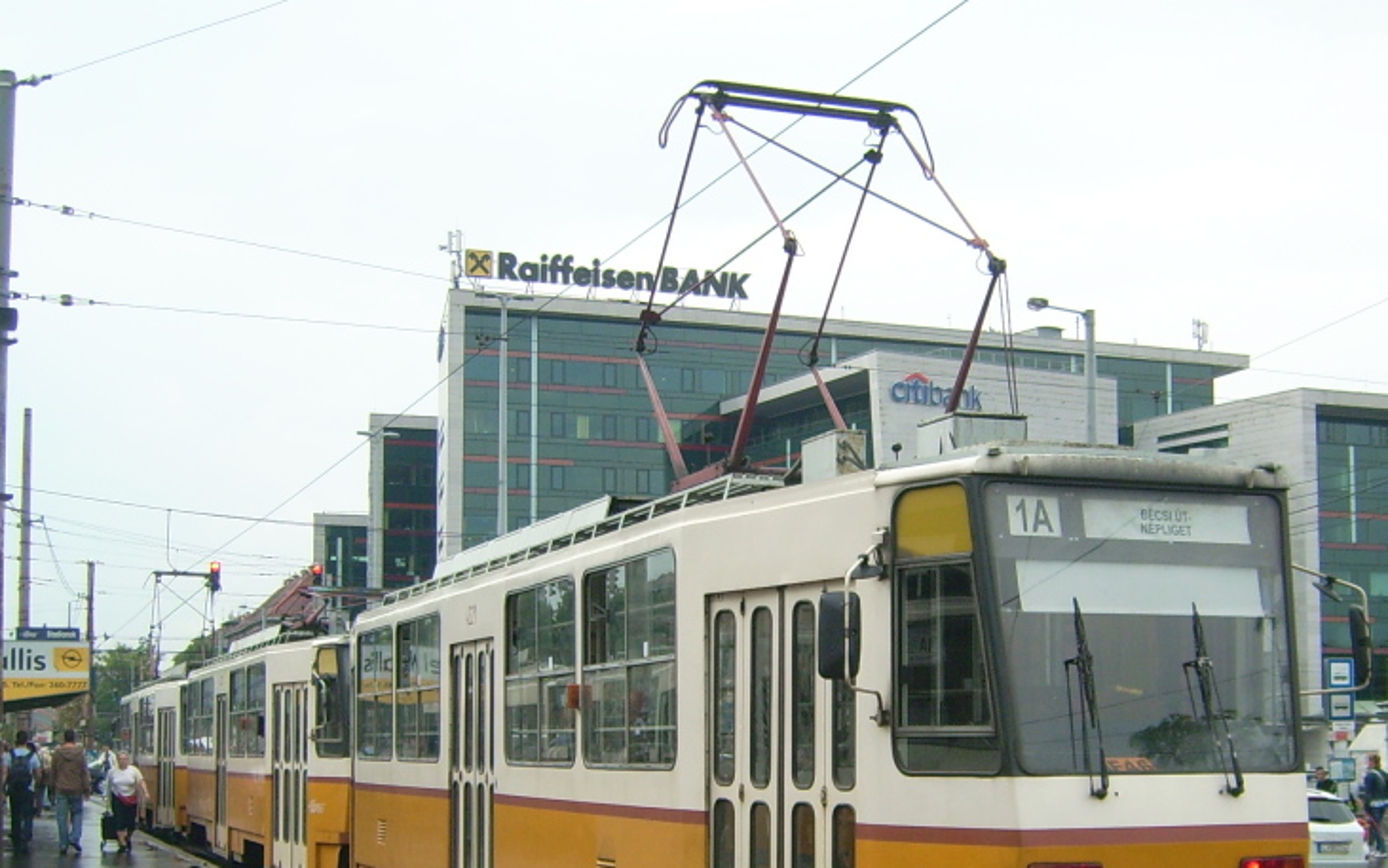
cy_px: 625
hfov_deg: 38.8
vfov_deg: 24.7
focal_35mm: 52
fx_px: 1967
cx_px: 796
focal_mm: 5.95
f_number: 2.8
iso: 50
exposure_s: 1/385
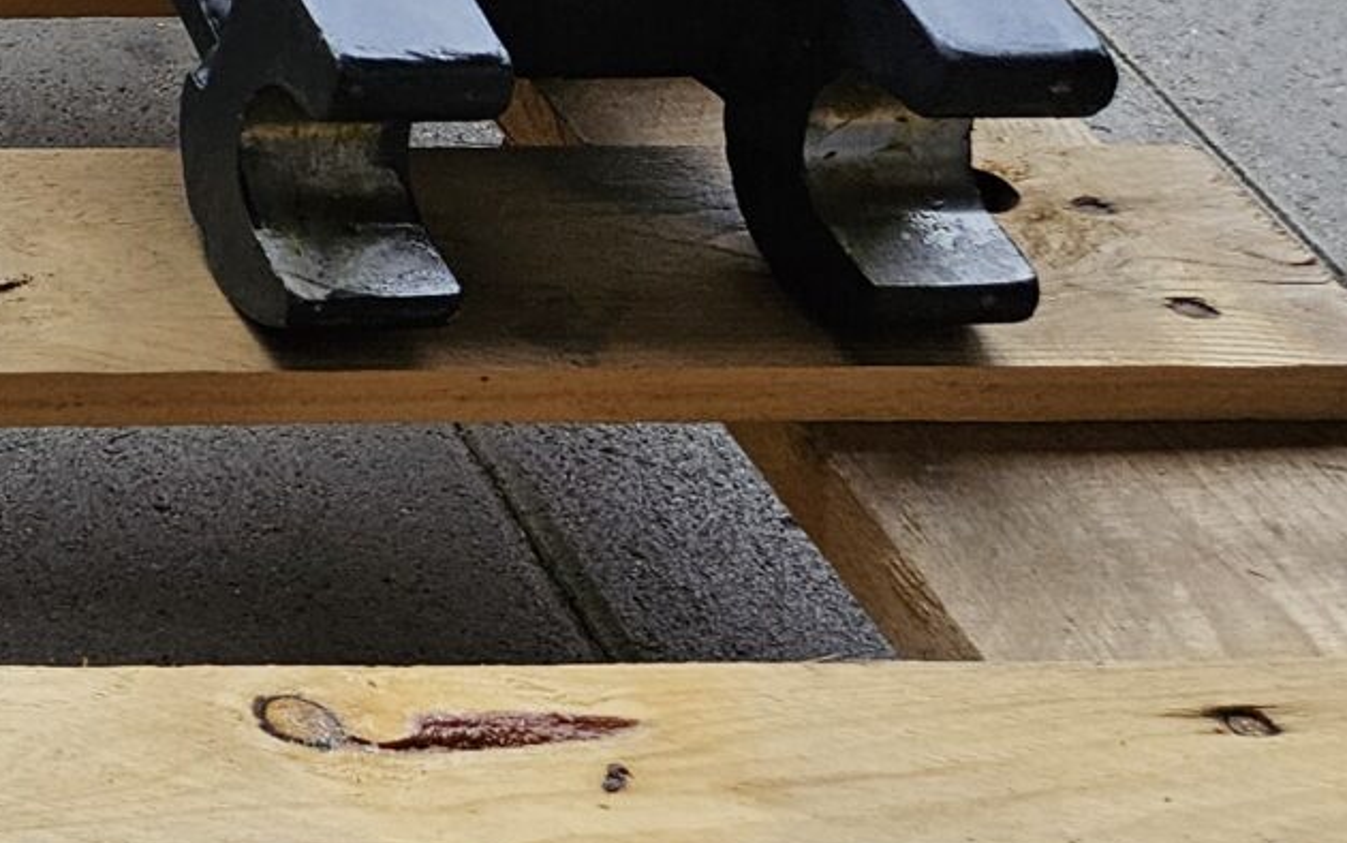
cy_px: -188
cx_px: -1212
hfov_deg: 16.7
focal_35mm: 99
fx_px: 3635
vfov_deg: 12.9
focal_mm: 5.4
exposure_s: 1/359
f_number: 1.8
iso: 50
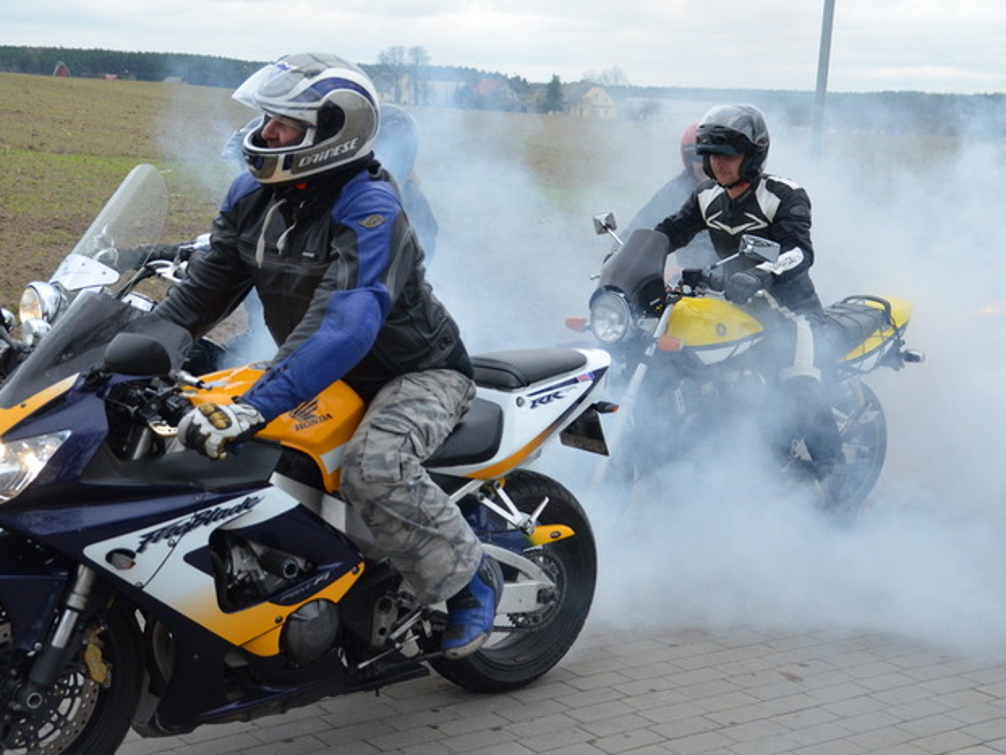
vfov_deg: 25.4
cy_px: 378
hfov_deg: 33.5
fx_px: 1673
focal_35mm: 58
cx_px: 525
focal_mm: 35
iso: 1600
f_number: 5.6
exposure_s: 1/2000
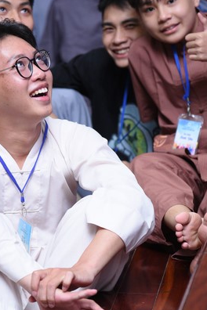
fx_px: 1699
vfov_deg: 10.4
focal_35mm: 197
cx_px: 65
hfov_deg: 7.0
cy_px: 168
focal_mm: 120
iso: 2000
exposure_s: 1/250
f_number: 4.5
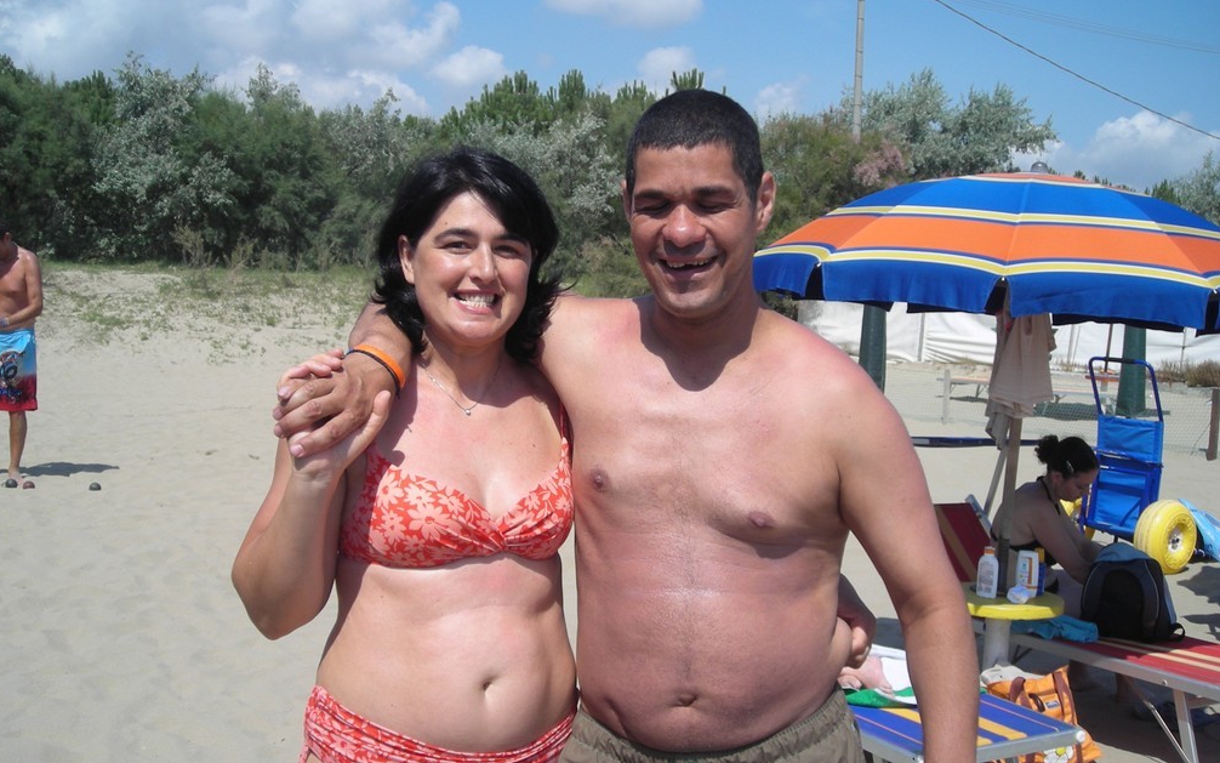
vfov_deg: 31.3
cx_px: 605
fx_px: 1363
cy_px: 382
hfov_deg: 48.2
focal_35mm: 41
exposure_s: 1/224
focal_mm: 6.3
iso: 50
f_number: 6.4
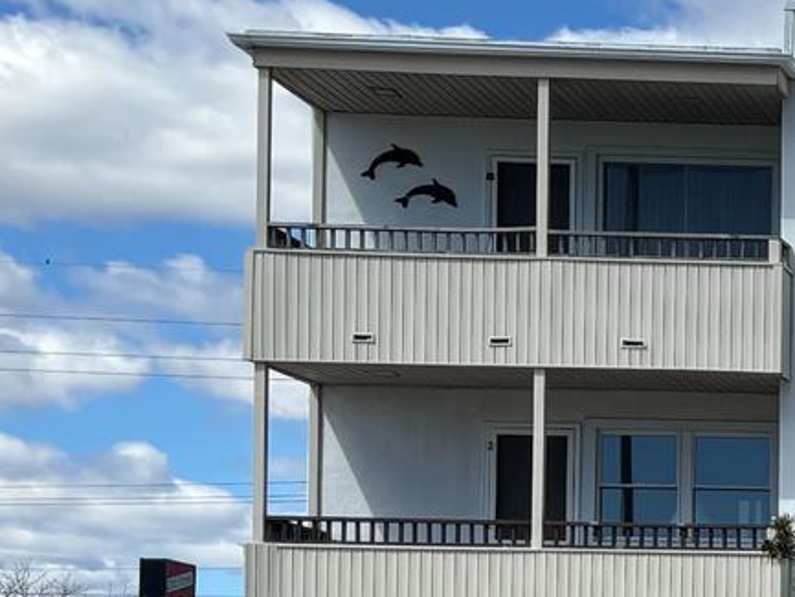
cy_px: 716
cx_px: 1630
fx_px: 2826
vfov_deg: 11.8
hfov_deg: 13.5
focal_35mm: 123
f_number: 1.6
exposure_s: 1/3937
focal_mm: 5.96
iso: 50
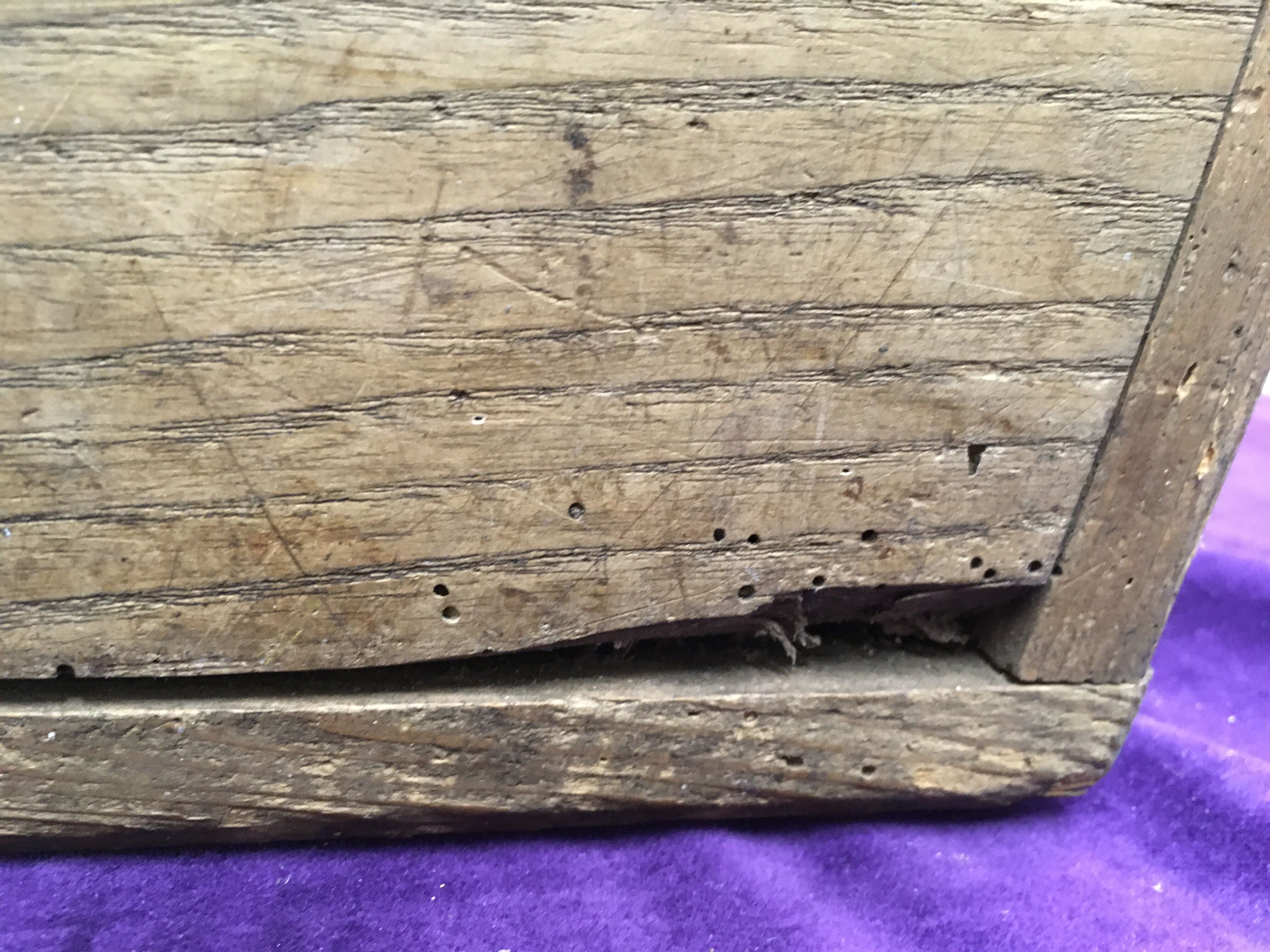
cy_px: 476
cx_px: 635
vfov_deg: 48.2
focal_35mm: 29
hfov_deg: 61.7
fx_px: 1064
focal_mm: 4.15
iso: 200
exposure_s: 1/17
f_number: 2.2
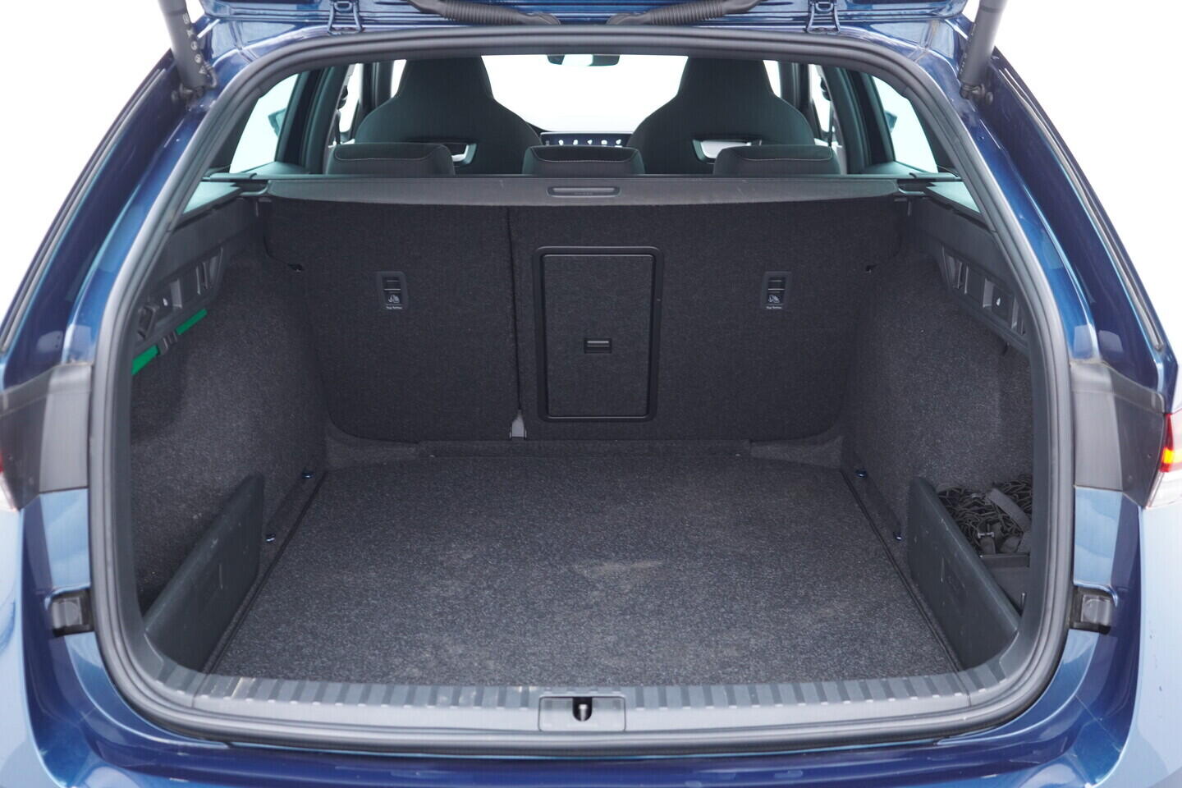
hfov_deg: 53.1
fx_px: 1182
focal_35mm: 36
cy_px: 394
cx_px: 591
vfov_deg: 36.9
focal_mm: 24
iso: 640
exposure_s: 1/40
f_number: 2.8
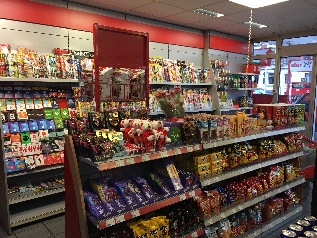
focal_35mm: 29
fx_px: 266
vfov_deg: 48.2
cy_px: 119
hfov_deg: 61.7
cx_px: 158
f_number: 2.2
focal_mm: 4.15
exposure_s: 1/33
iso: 40
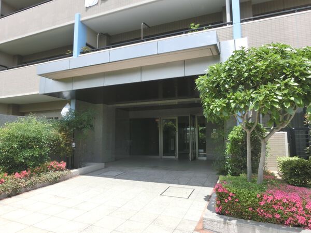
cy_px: 116
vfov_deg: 56.8
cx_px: 156
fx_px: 216
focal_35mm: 24
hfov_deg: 71.6
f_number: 3
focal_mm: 4.24
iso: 80
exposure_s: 1/1000
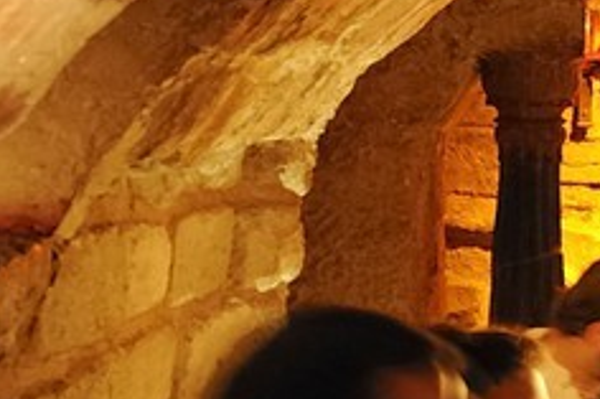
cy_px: 135
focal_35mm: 95
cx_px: 1719
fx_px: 1582
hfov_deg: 12.1
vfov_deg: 14.4
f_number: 5.6
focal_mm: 14
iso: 800
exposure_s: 1.3
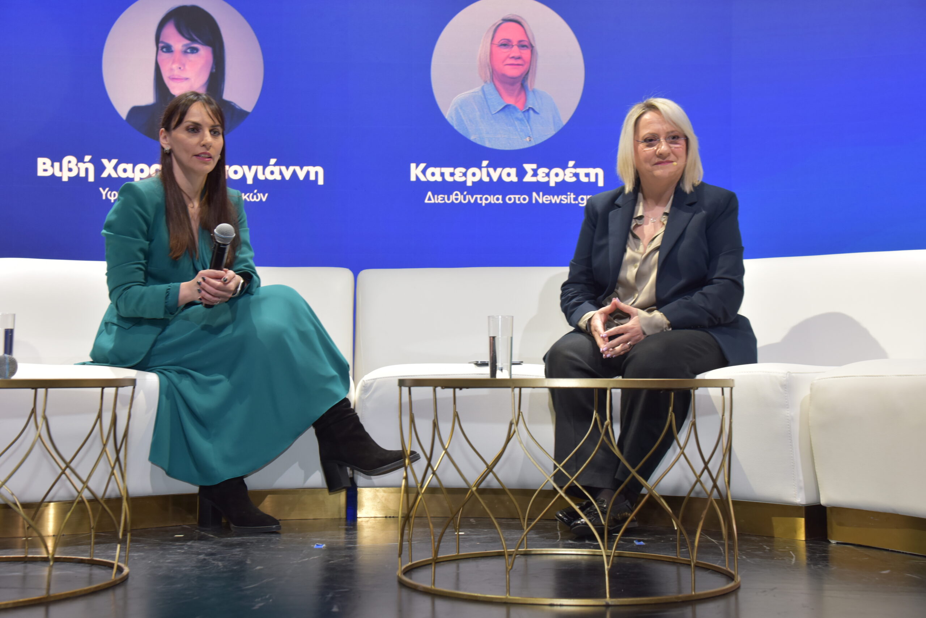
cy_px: 309
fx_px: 1286
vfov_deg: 27.0
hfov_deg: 39.6
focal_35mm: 50
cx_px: 463
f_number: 6.3
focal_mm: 50
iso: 640
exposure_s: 1/60
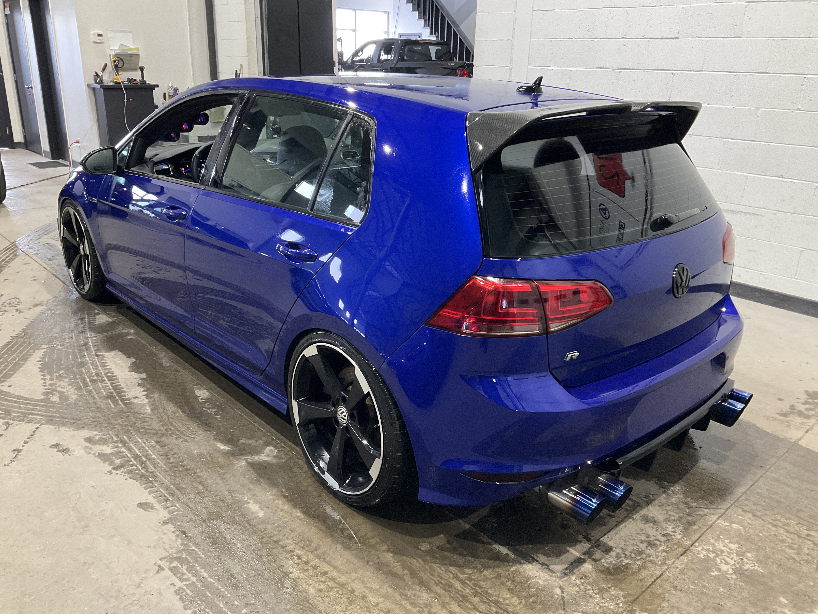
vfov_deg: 48.2
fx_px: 685
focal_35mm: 29
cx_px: 409
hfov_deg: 61.7
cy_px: 307
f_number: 1.8
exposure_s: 1/60
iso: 160
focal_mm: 3
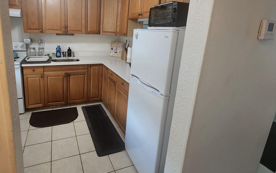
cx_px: 112
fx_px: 135
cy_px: 62
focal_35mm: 18
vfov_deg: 63.8
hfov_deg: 90.0
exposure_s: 1/60
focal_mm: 2.2
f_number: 2.2
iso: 250
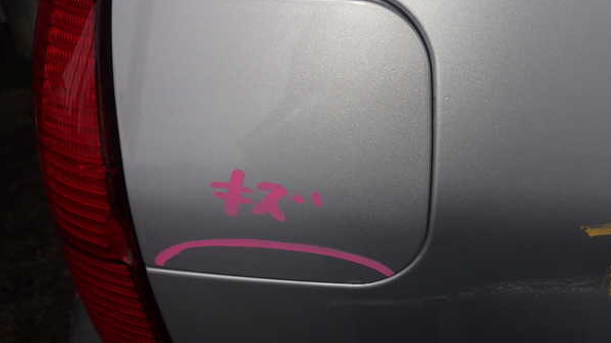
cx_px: 307
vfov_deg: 35.6
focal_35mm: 33
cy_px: 147
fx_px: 535
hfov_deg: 59.5
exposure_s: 1/80
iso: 100
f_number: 6.3
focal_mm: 5.4
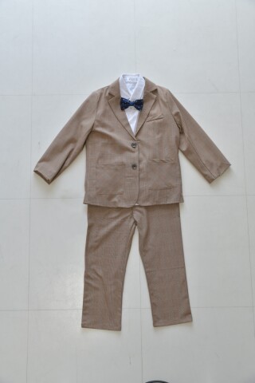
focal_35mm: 40
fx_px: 425
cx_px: 128
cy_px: 192
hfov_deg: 33.4
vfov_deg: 48.5
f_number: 4.5
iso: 800
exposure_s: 1/100
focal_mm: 40
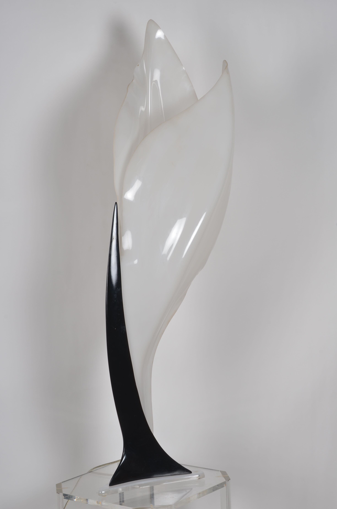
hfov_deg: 18.1
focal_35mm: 75
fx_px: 1058
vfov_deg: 27.0
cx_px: 168
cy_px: 254
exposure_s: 1/125
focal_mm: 50
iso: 100
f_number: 14
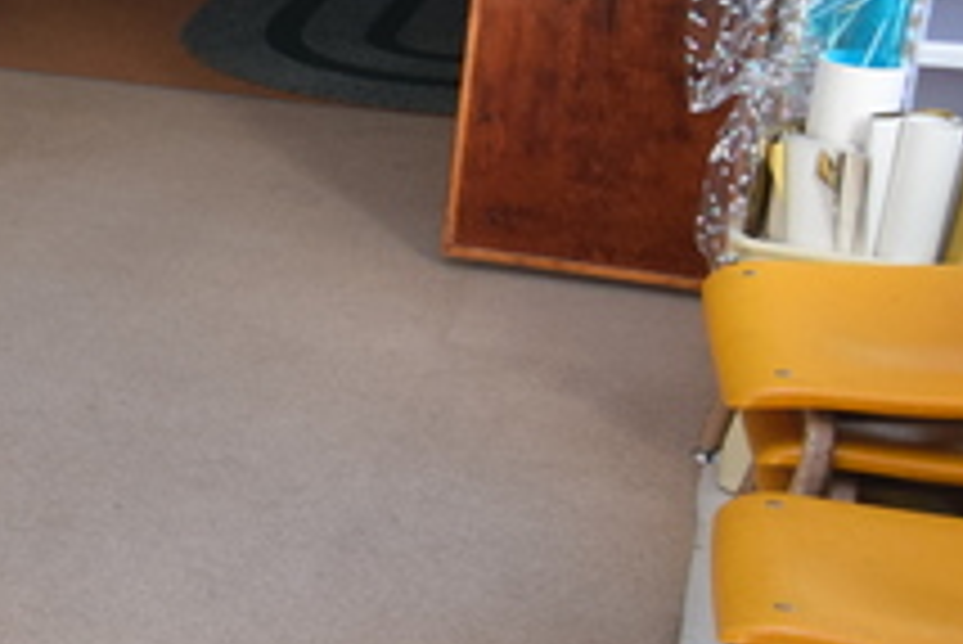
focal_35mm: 67
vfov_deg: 20.2
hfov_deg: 24.6
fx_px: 1794
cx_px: -400
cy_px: 185
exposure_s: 1/100
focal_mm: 11
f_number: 5
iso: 800
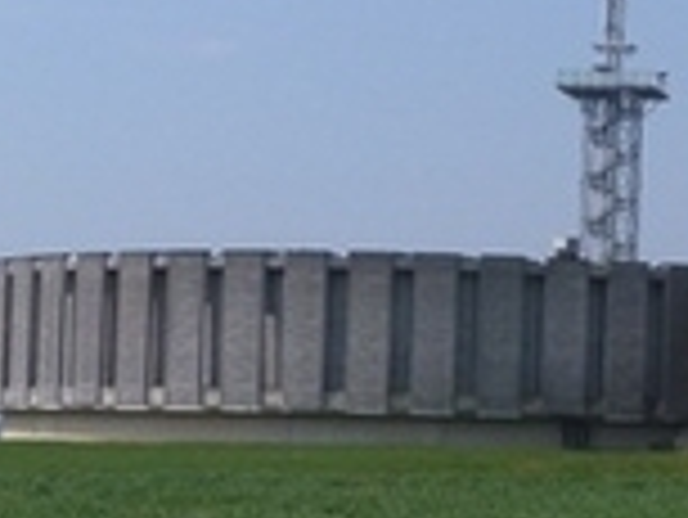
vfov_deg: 10.0
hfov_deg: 12.8
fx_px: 2964
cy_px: 270
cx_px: 899
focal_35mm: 149
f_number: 5.6
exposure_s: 1/320
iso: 80
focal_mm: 6.8
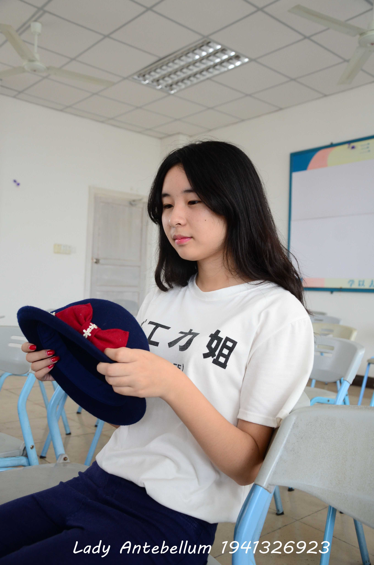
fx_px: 517
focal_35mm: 33
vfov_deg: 57.3
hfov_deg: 39.8
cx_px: 187
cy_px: 282
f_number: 3.8
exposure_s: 1/80
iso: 500
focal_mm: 22
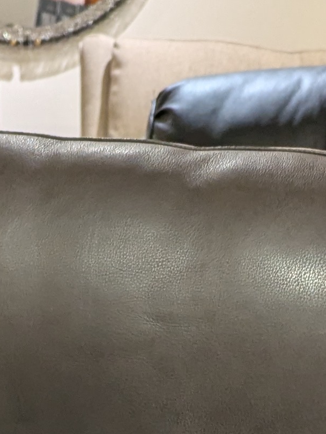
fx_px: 1519
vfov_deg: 12.6
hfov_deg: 12.2
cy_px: 1042
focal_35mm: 121
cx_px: 100
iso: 159
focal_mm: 6.81
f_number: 1.85
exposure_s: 1/30
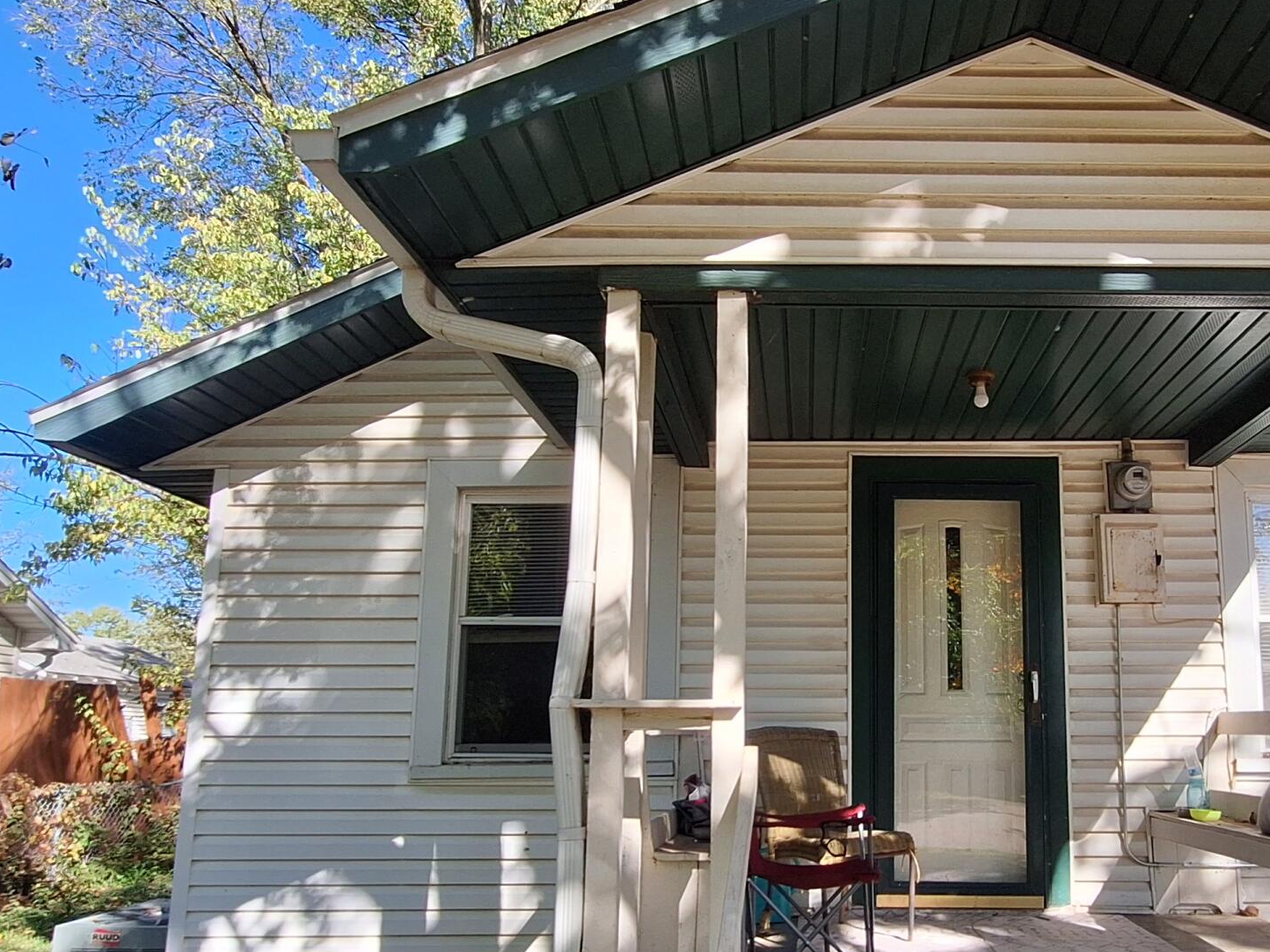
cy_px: 546
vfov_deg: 51.2
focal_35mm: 27
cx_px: 830
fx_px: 991
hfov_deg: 63.9
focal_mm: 1.74
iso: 40
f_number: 2.2
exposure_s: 1/875
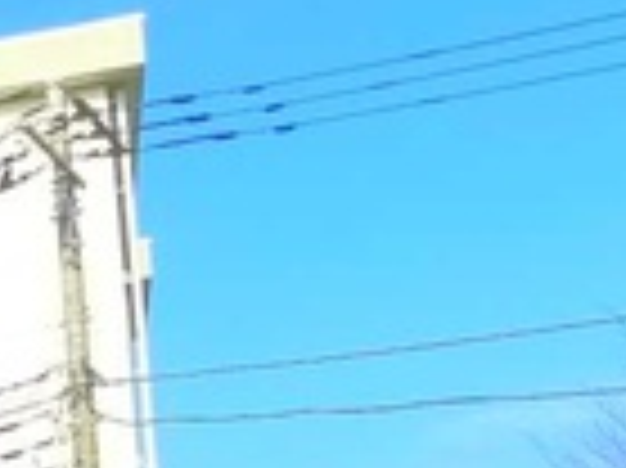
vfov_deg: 11.3
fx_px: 2186
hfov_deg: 13.3
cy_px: 848
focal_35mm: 121
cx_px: -734
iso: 400
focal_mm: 5.1
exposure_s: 1/640
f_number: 4
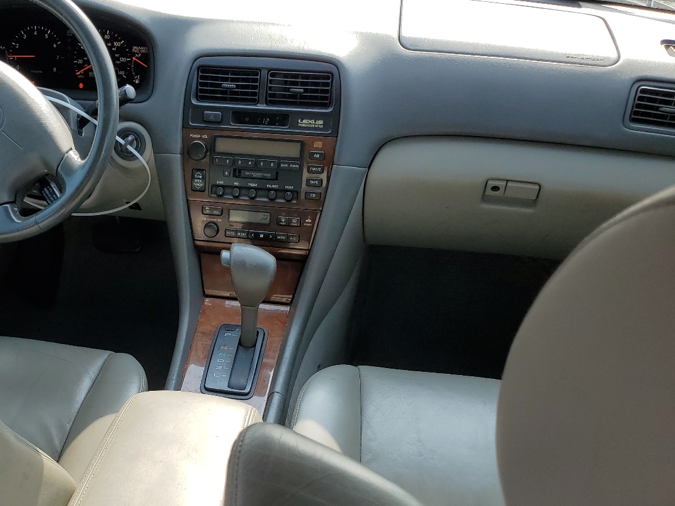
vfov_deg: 36.5
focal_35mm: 39
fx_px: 760
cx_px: 228
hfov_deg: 47.1
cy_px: 333
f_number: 1.5
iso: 50
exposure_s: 1/714
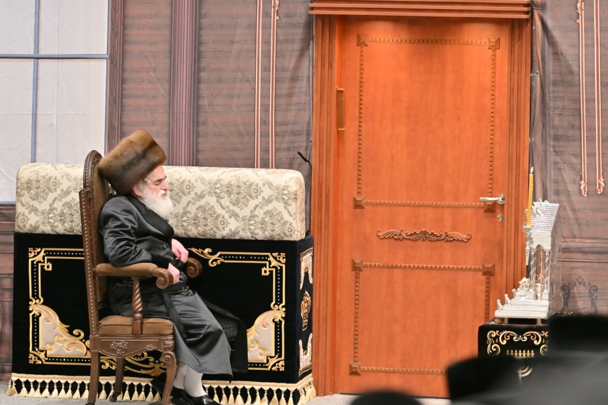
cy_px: 202
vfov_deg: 5.7
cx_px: 304
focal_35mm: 240
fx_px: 4052
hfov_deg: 8.6
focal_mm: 160
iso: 400
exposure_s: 1/250
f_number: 2.8
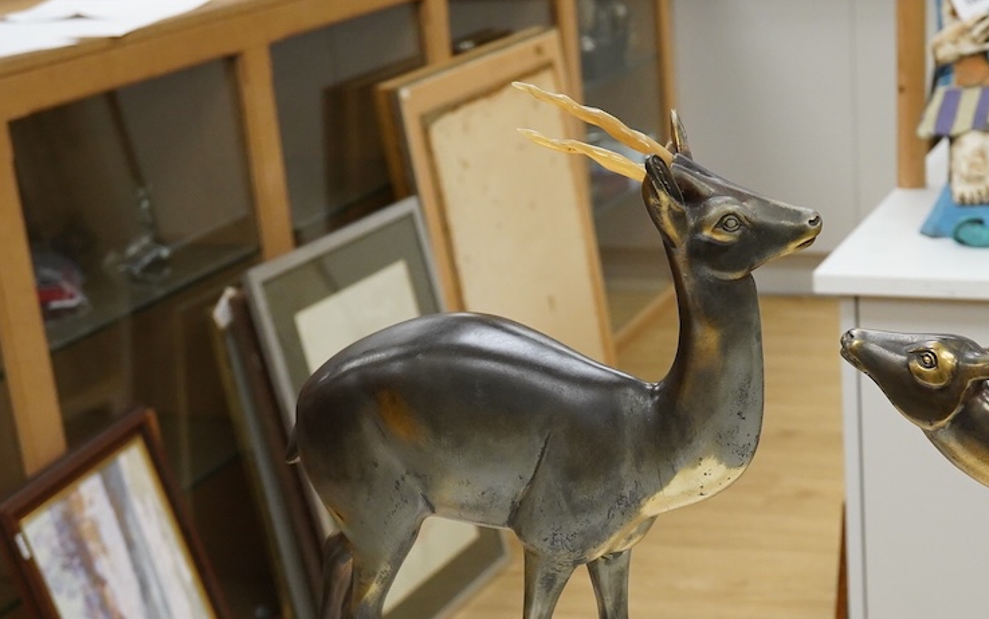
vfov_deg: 18.4
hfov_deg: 29.0
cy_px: 499
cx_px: 731
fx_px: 1887
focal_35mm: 70
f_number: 10
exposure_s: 1/160
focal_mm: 30
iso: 2500
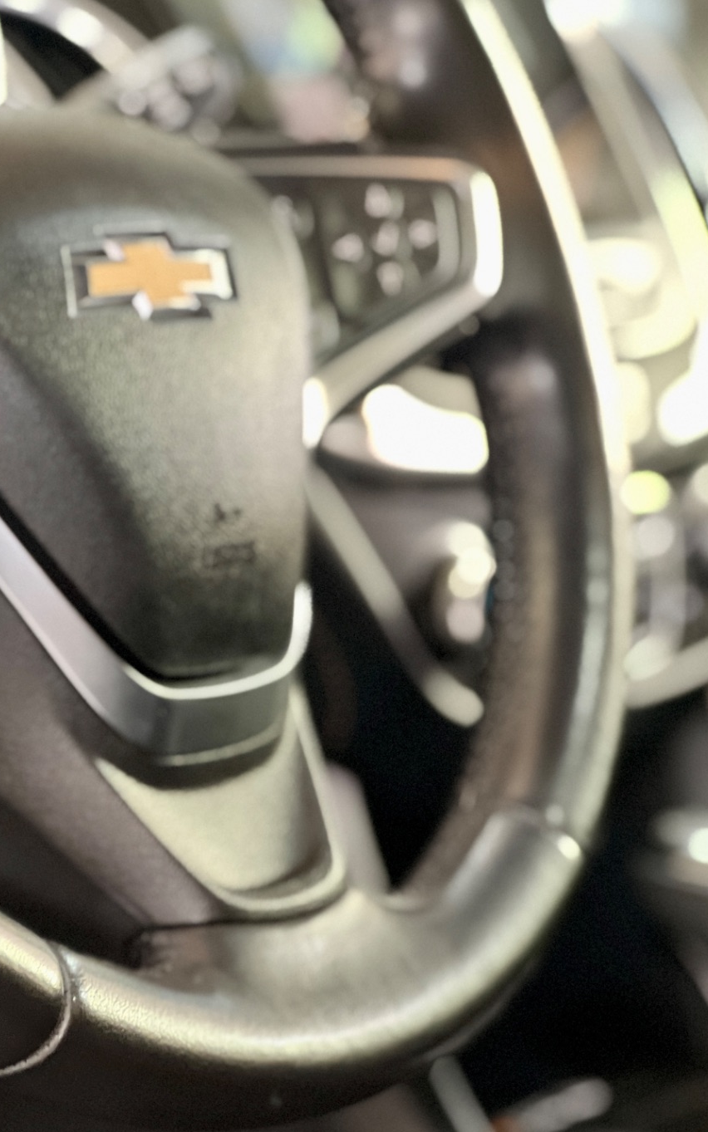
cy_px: 571
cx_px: 74
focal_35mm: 115
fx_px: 3550
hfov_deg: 11.3
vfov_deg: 18.1
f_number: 2.8
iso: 500
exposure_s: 1/15
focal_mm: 9
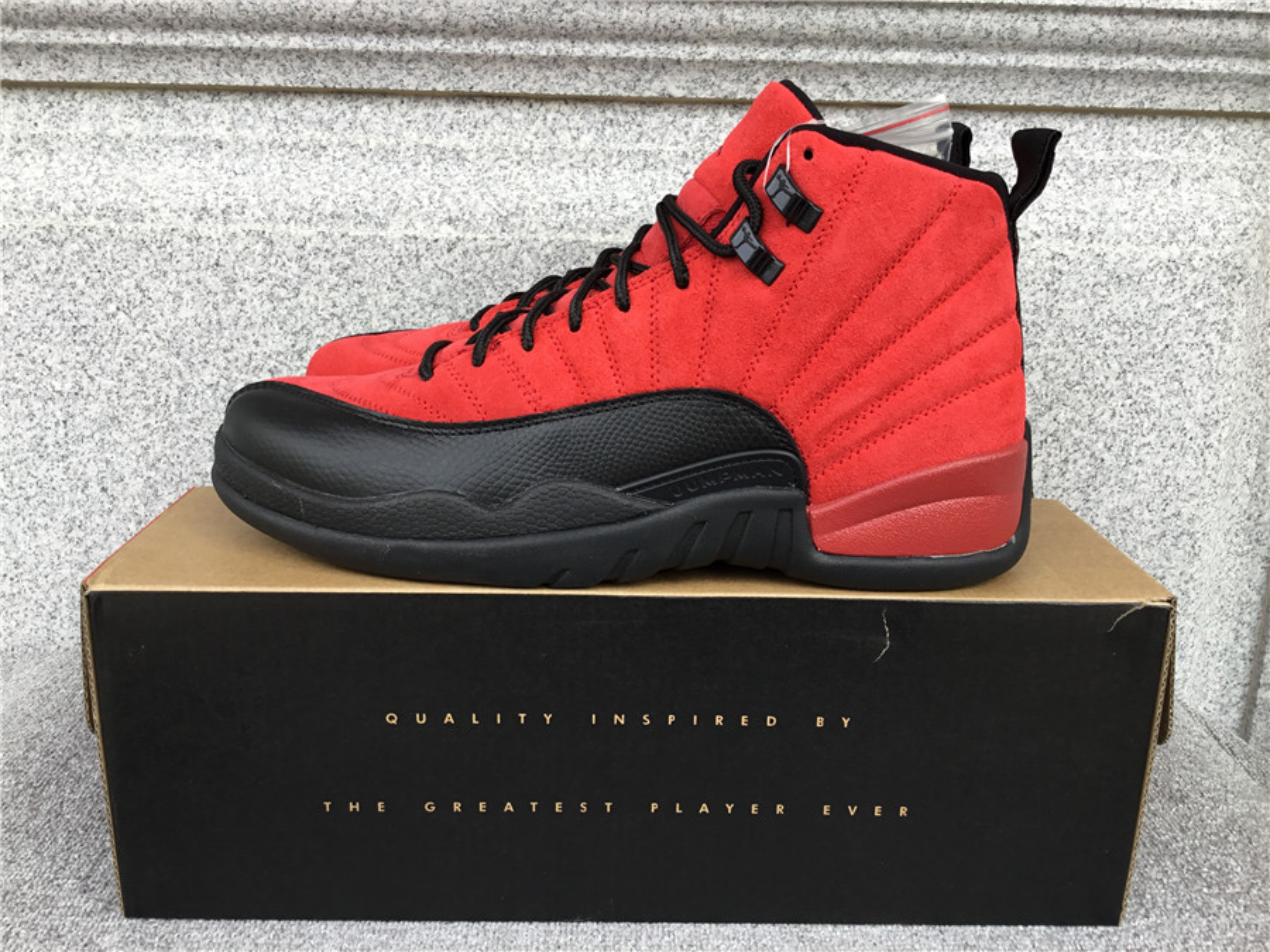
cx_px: 635
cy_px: 476
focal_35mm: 31
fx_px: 1137
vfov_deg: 45.4
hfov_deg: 58.4
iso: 25
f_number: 2.4
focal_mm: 3.3
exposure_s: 1/130
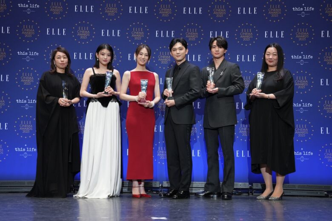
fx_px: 615
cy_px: 110
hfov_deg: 30.2
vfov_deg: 20.4
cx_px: 166
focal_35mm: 67
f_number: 5.6
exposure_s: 1/200
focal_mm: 66.7
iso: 2000
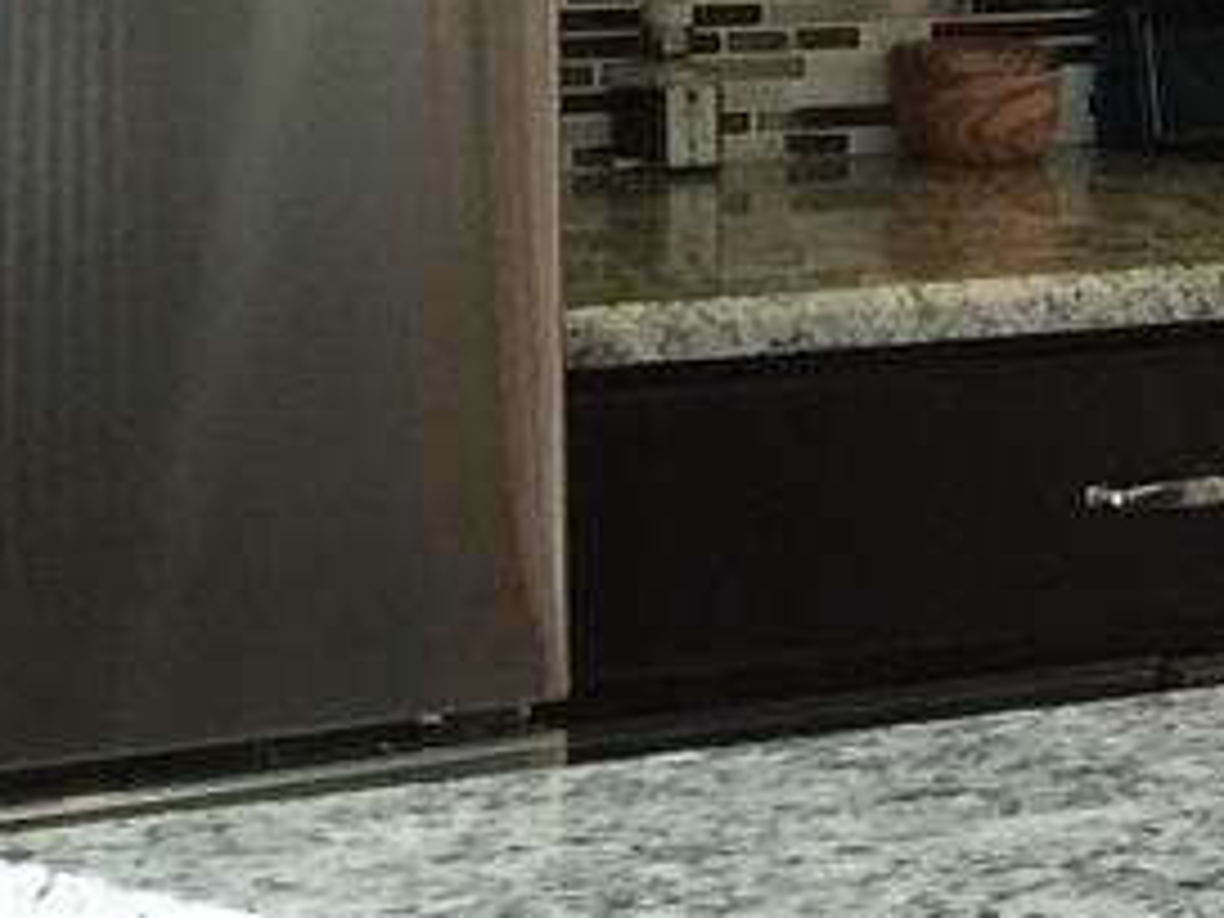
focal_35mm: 218
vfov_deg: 6.8
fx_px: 7708
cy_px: 554
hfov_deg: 8.1
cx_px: 3267
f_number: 2.2
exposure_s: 1/15
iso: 80
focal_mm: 4.15
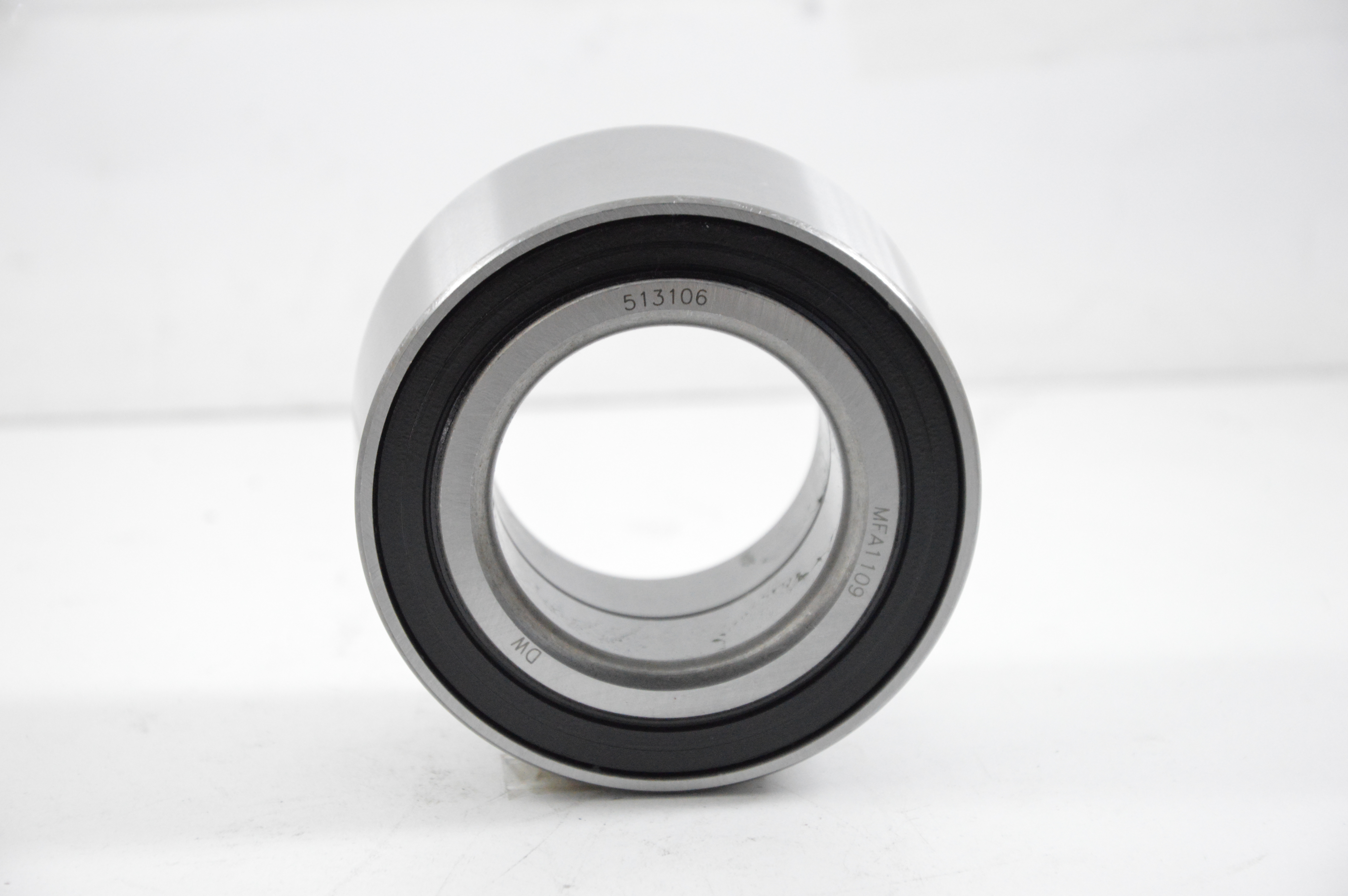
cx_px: 674
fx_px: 5892
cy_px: 448
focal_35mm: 158
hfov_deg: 13.1
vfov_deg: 8.7
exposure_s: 1/100
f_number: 7.1
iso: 3200
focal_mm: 105
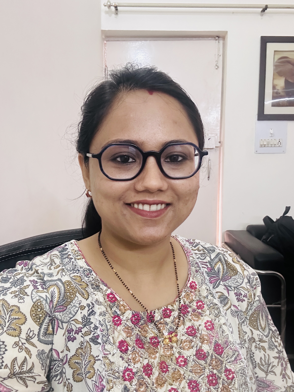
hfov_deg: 46.8
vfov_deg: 60.0
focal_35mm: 30
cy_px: 196
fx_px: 340
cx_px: 147
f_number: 1.9
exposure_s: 1/33
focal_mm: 2.69
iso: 320
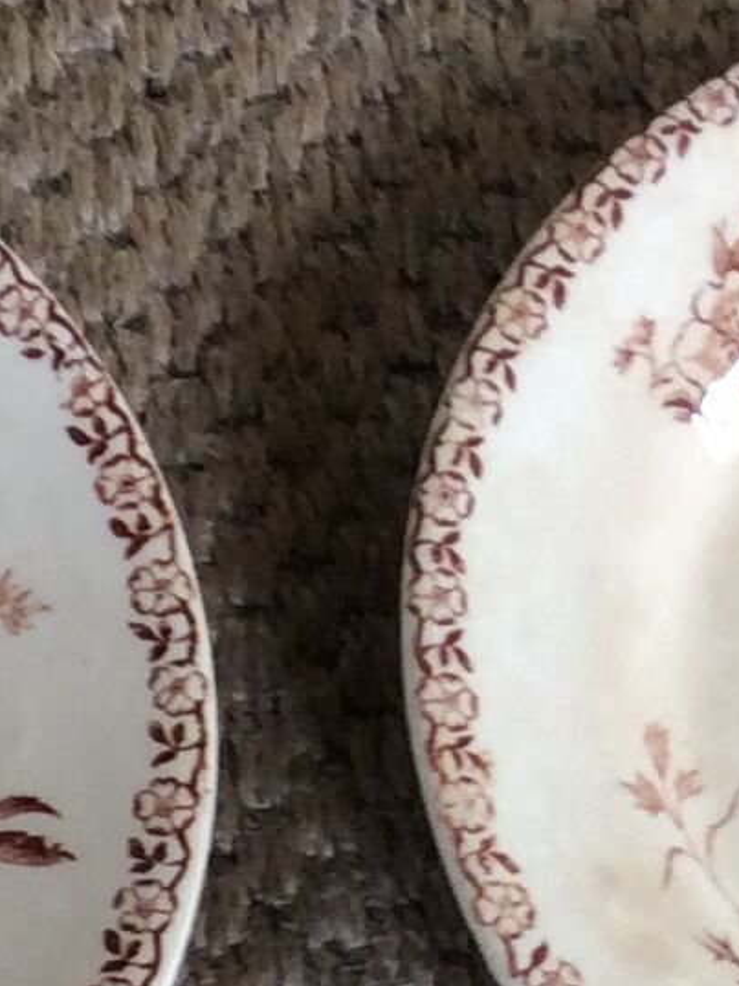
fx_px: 4387
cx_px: -970
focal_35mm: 154
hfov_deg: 8.8
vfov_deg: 12.0
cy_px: 1664
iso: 40
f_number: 2.4
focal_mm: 3.3
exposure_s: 1/25
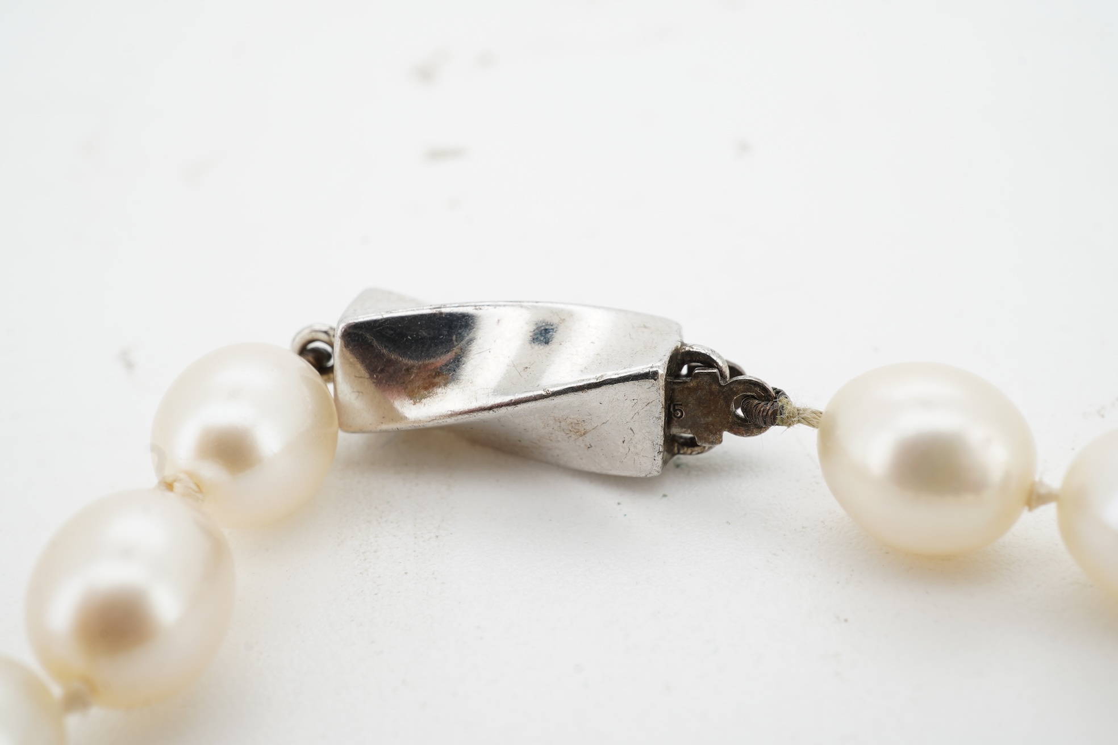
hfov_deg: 43.6
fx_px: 1397
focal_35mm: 45
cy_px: 372
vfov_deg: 29.9
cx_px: 559
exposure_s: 1/80
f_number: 22
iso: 160
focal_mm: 30
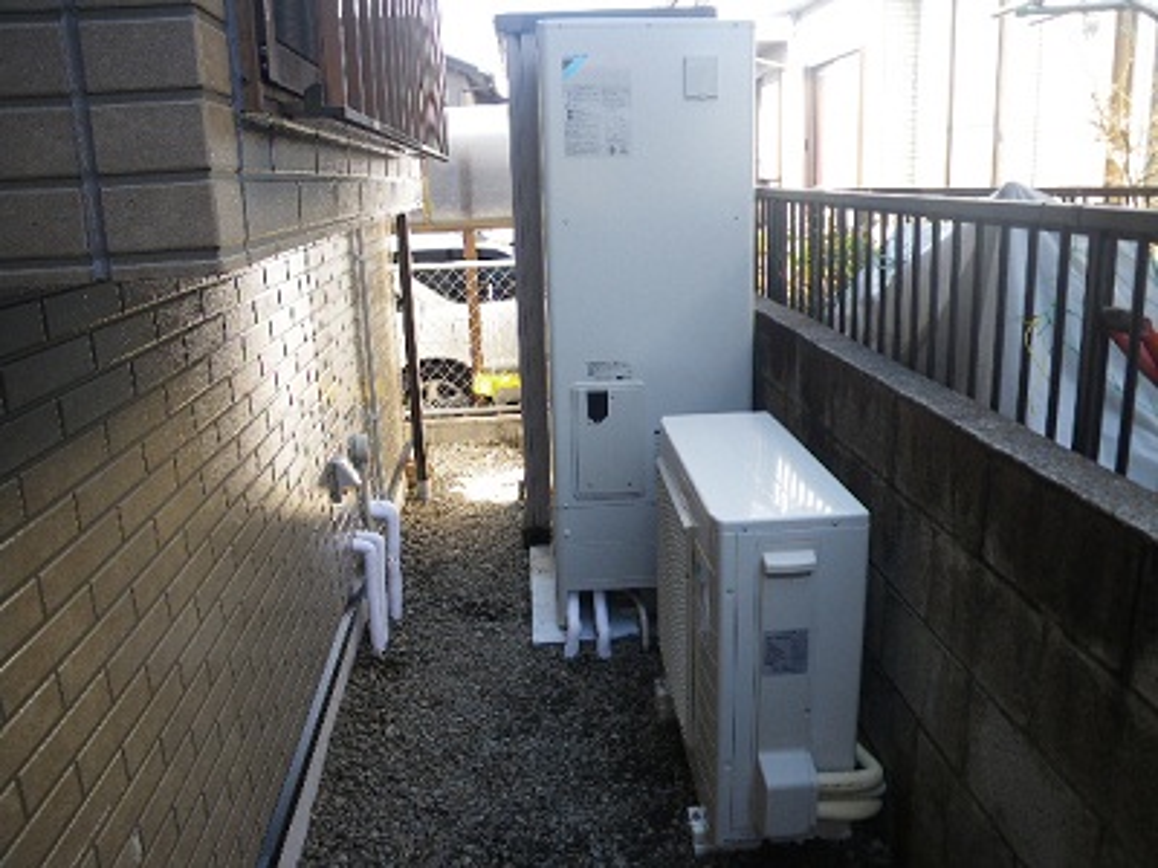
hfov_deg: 63.4
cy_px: 434
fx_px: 937
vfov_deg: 49.7
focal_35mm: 28
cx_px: 579
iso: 64
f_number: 3.5
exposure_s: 1/50
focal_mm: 5
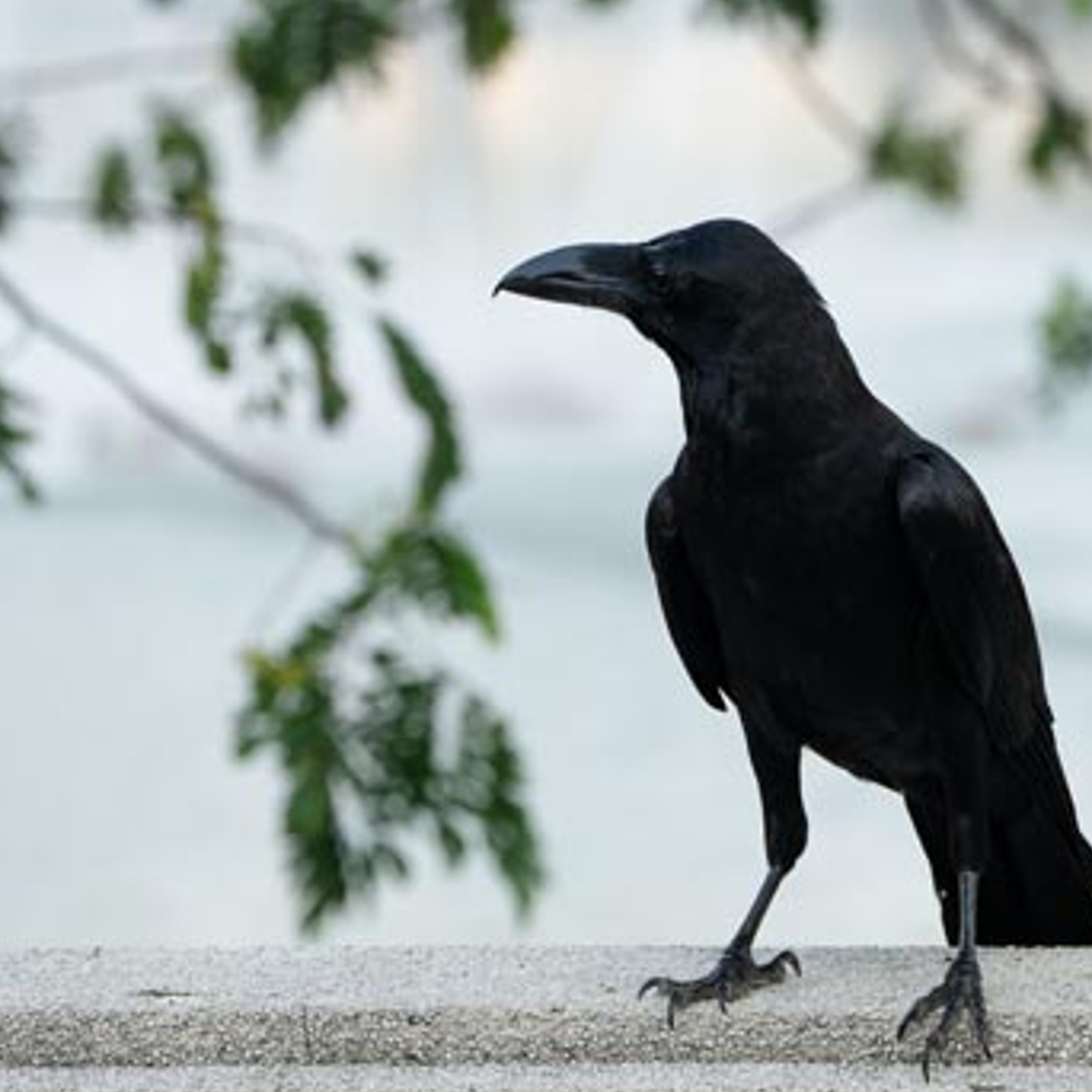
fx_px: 12170
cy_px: 501
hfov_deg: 5.1
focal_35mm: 341
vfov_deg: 5.1
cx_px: 891
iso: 1250
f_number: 13
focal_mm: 229
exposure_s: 1/400
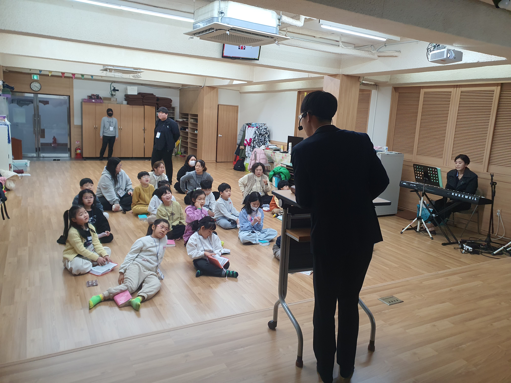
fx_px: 384
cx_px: 256
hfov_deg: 67.3
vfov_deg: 53.1
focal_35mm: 26
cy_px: 192
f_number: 2.4
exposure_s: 1/120
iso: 200
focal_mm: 4.3
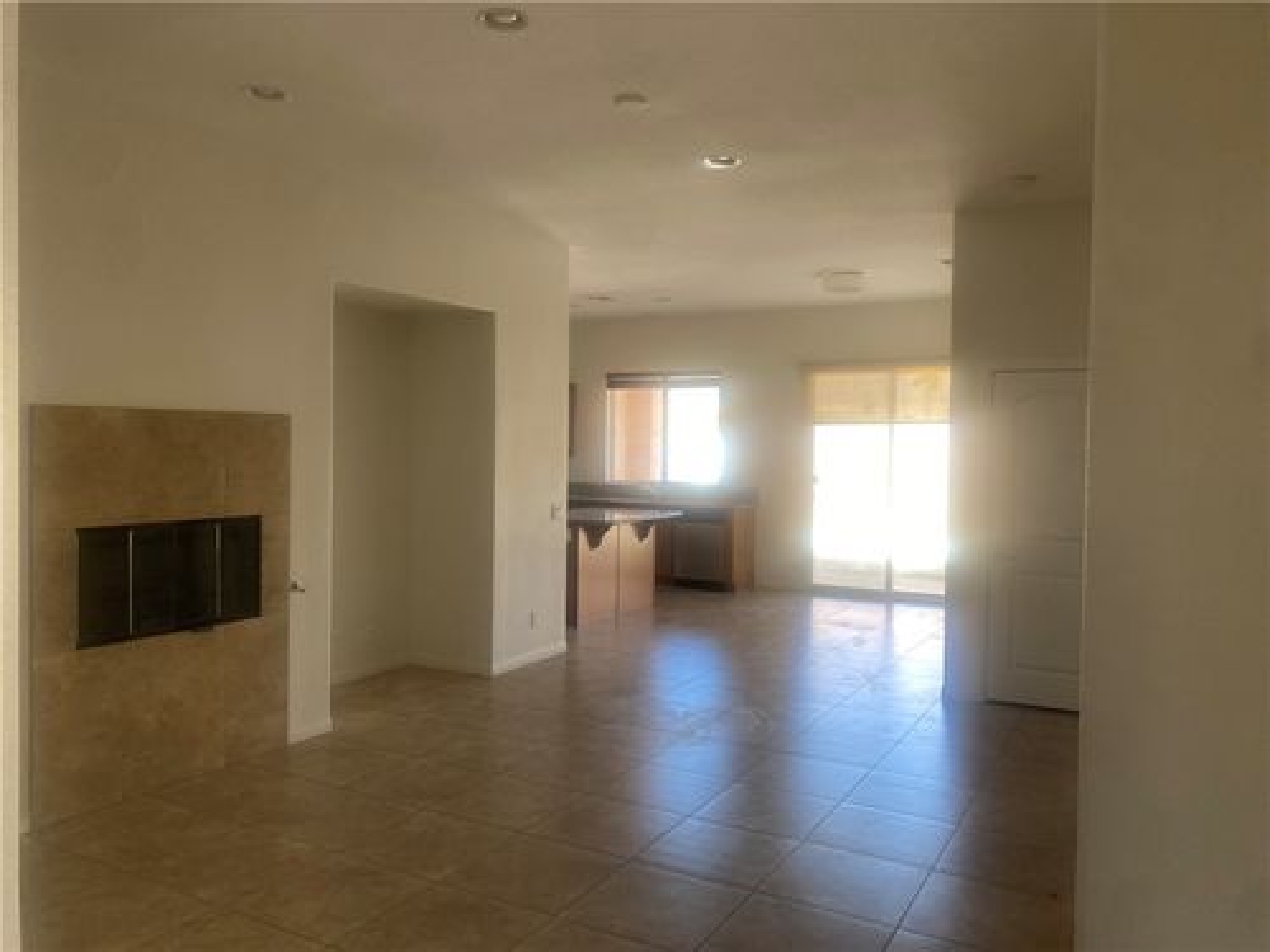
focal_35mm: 26
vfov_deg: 53.1
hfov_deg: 67.3
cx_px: 635
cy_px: 476
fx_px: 954
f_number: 1.8
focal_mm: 4.25
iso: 125
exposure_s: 1/113
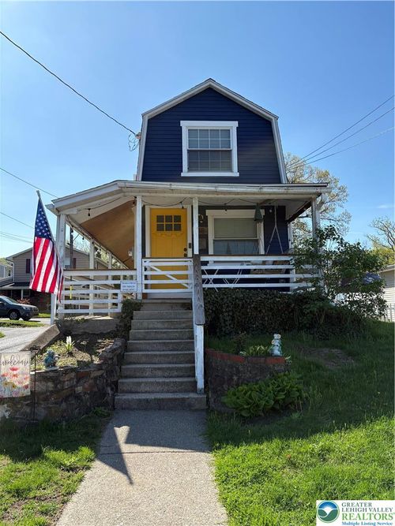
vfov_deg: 67.3
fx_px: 396
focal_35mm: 26
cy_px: 263
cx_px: 198
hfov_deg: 53.0
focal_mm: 5.96
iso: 50
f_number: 1.6
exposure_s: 1/2747
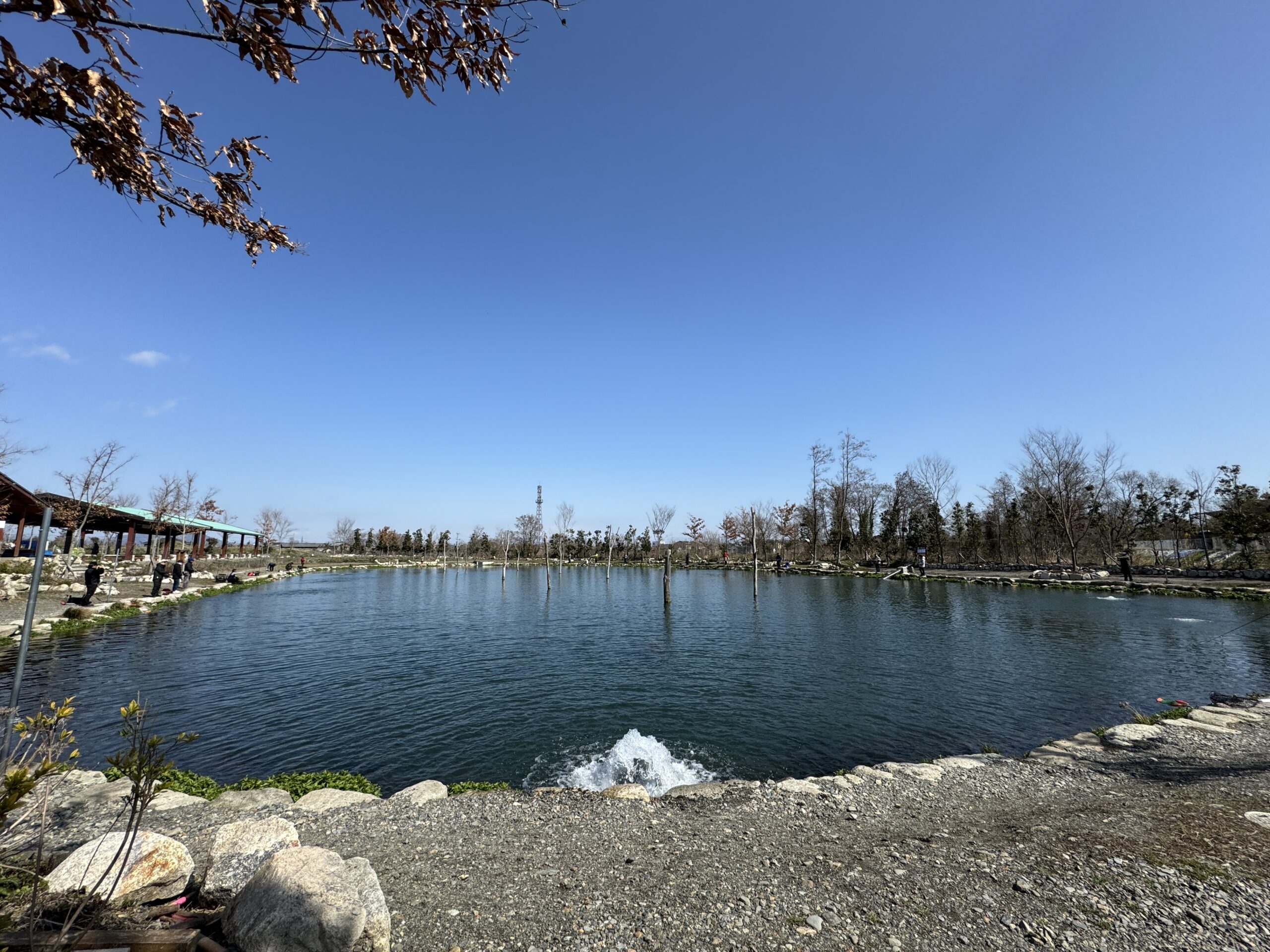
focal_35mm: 14
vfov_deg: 85.7
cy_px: 476
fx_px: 514
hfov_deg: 102.1
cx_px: 635
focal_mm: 2.22
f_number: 2.2
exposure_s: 1/2415
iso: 50
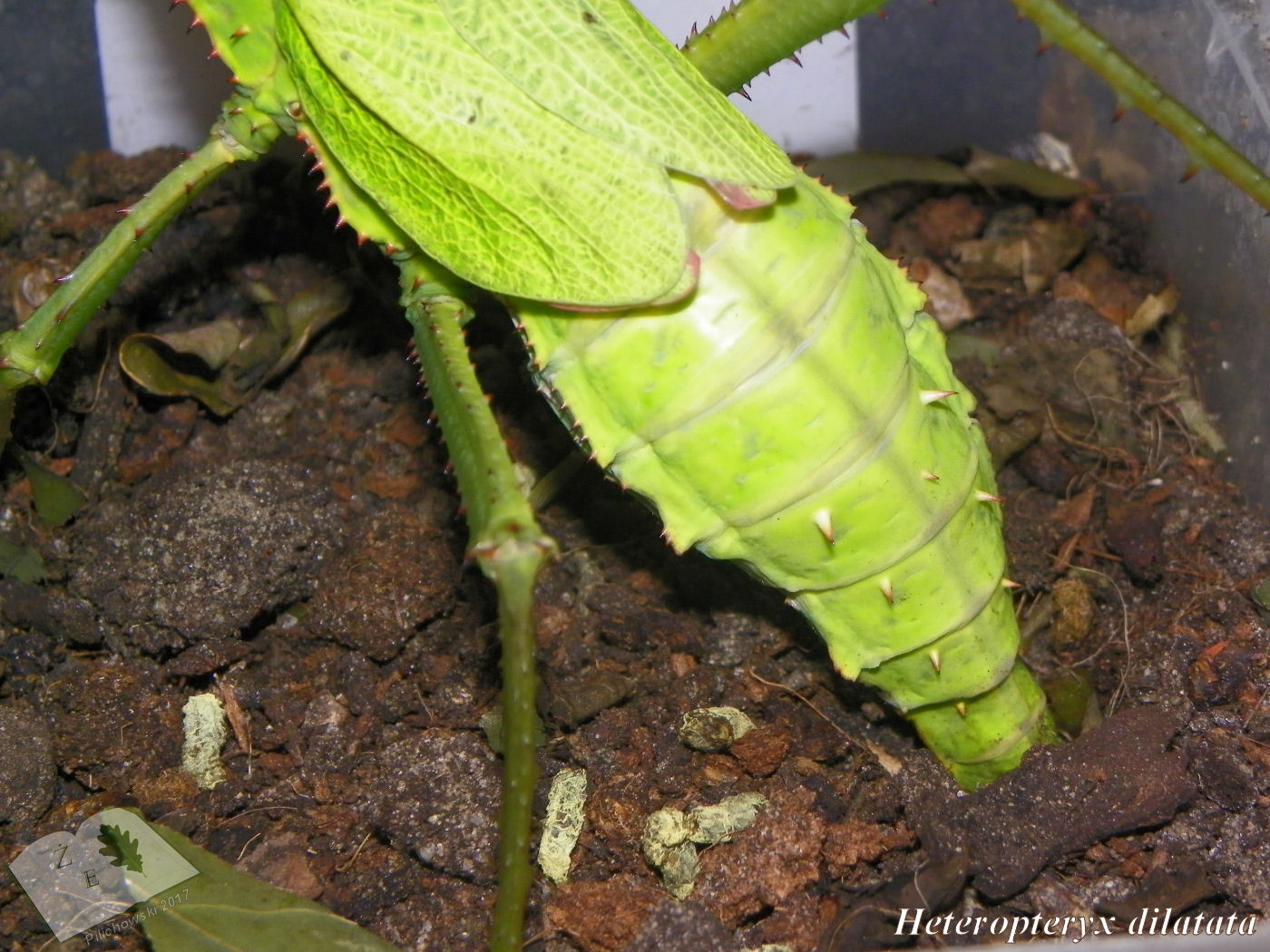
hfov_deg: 19.6
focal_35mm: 100
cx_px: 635
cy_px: 476
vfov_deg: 14.8
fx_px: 3669
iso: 200
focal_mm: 17.8
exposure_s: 1/40
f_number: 4
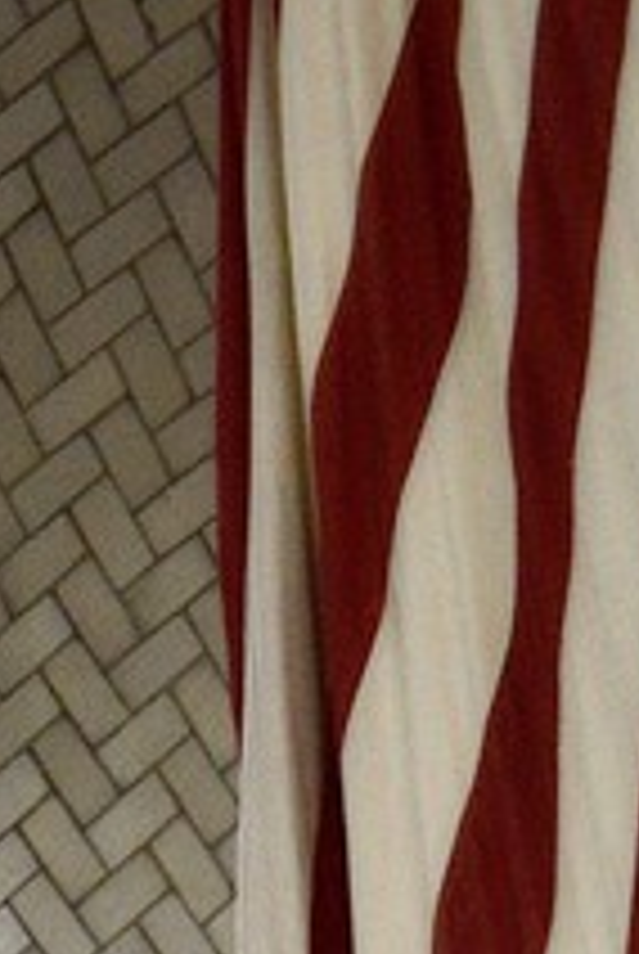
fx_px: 6395
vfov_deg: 7.0
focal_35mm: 241
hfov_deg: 5.3
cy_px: 3519
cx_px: -1512
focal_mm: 32
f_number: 6.3
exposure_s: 1/500
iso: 1600
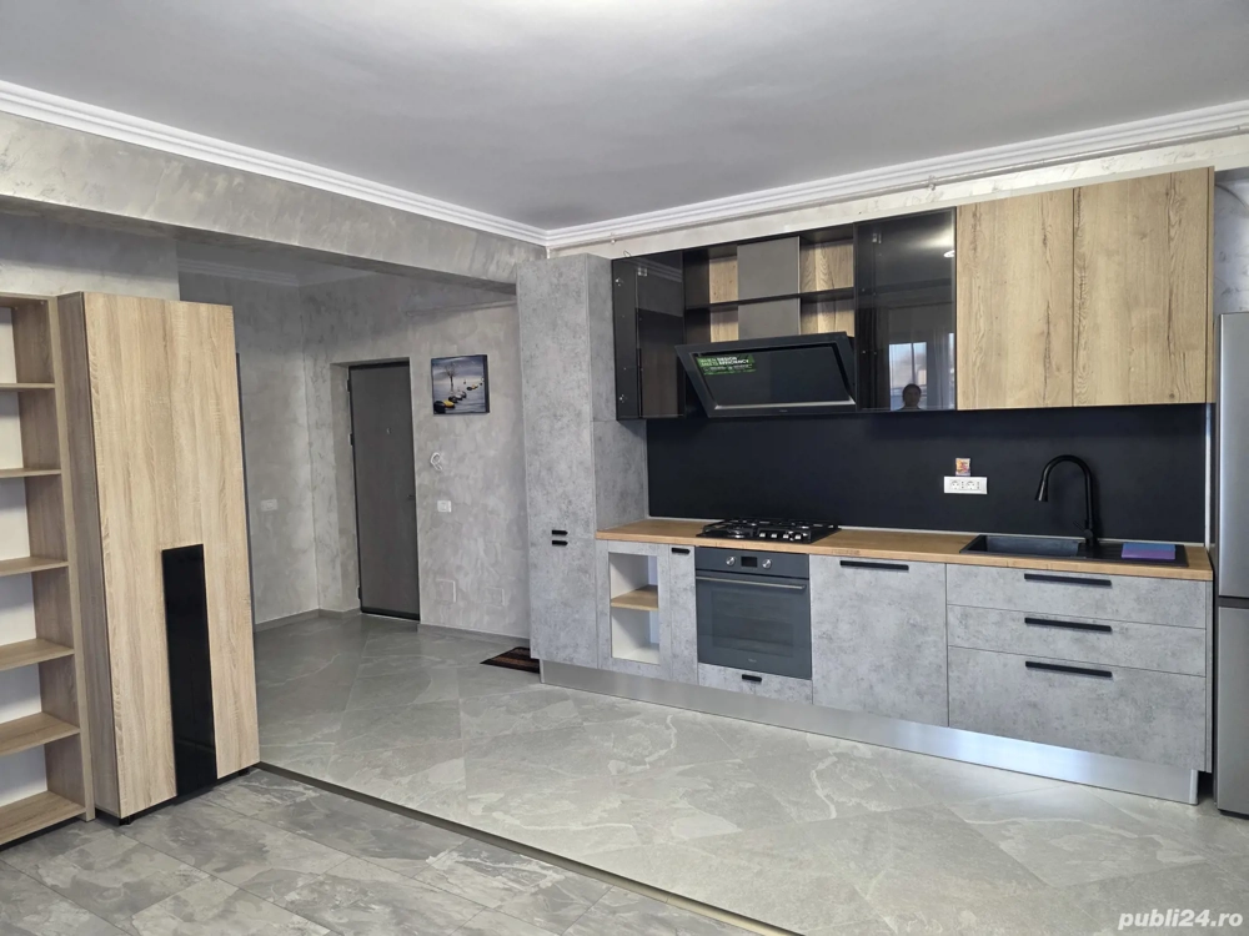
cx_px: 624
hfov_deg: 73.9
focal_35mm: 23
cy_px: 468
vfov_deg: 58.9
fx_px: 830
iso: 200
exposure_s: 1/100
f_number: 1.7
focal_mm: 6.3
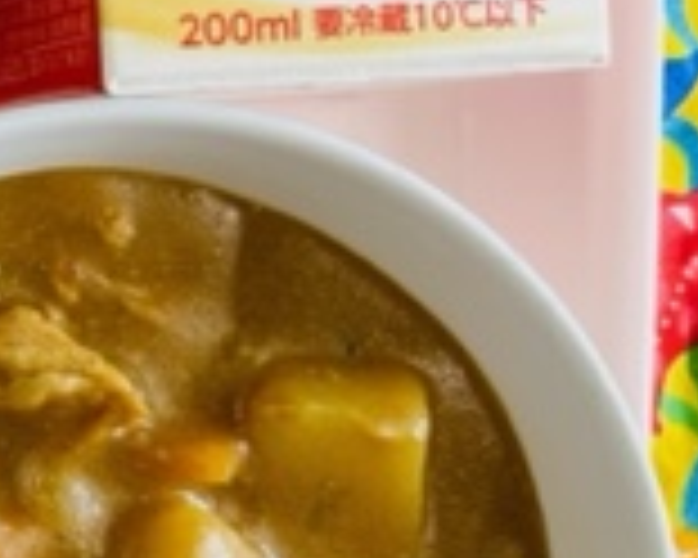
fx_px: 2004
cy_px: 189
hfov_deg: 16.0
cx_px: -639
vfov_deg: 15.8
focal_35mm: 97
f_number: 1.78
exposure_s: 1/121
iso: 64
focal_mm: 6.86
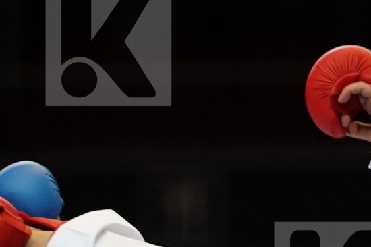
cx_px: 109
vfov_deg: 1.9
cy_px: 283
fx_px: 7590
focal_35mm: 737
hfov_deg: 2.8
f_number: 2.8
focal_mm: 150
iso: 4000
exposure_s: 1/1000
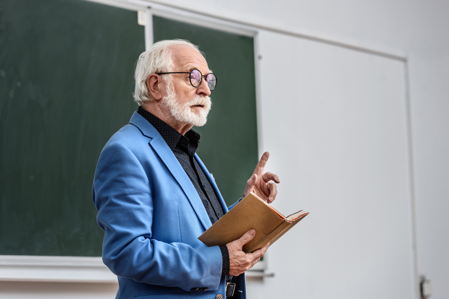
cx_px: 224
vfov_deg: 11.0
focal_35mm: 125
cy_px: 150
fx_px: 1559
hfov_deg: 16.4
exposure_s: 1/160
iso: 125
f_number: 3.5
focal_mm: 125
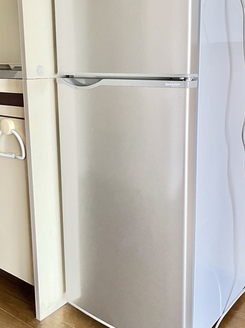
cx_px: 143
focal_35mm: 39
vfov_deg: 47.6
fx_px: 368
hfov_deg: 36.7
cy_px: 133
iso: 1000
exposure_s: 1/30
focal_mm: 5.1
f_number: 1.6
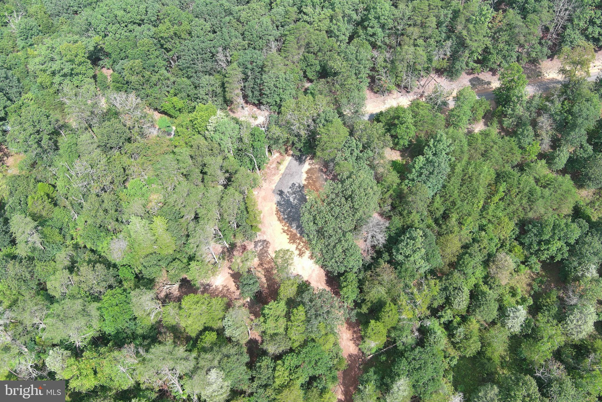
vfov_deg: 45.0
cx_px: 301
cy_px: 201
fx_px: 485
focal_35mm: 29
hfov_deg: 63.7
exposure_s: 1/411
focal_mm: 10.57
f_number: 2.8
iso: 100
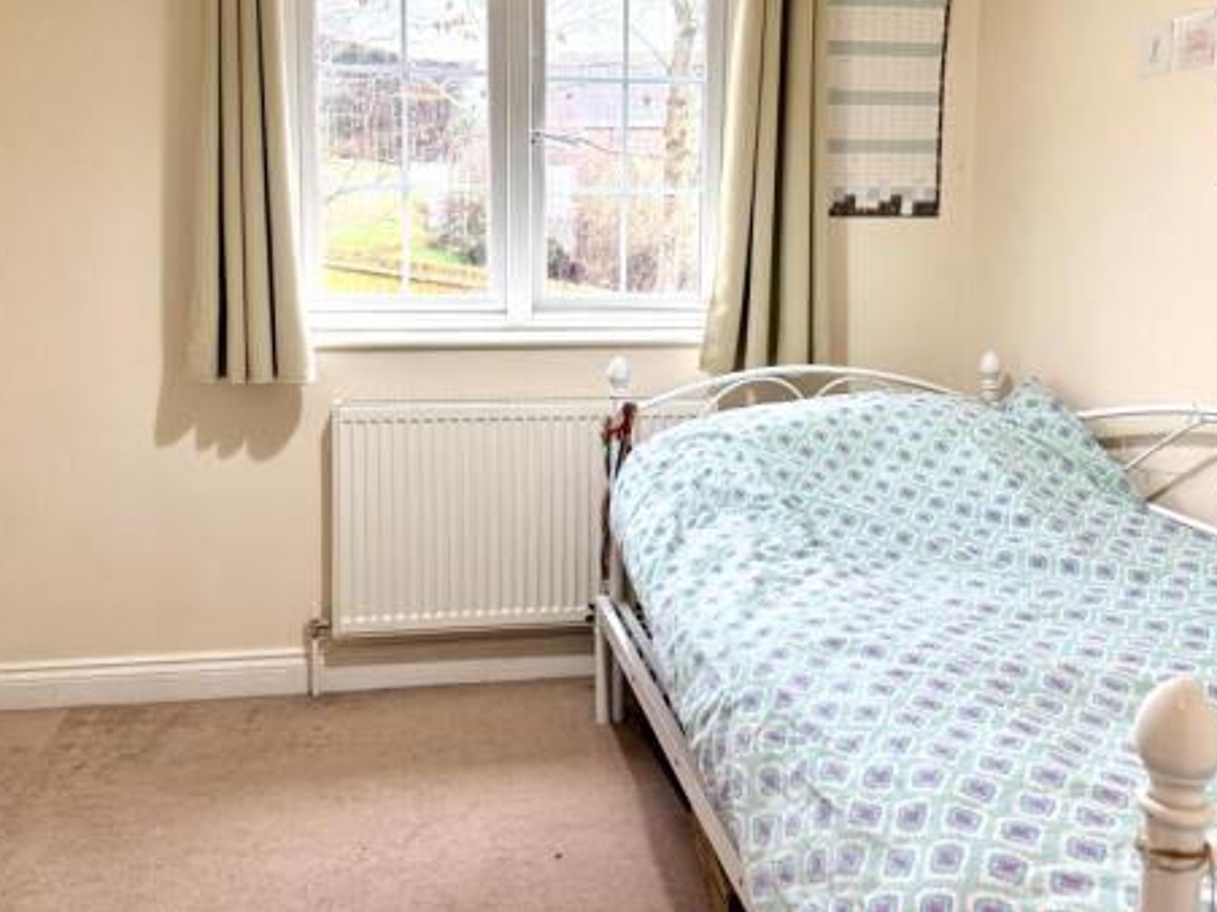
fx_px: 1090
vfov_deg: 44.9
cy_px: 328
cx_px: 598
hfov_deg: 58.4
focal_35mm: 31
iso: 125
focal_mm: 6.76
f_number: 1.78
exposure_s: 1/100
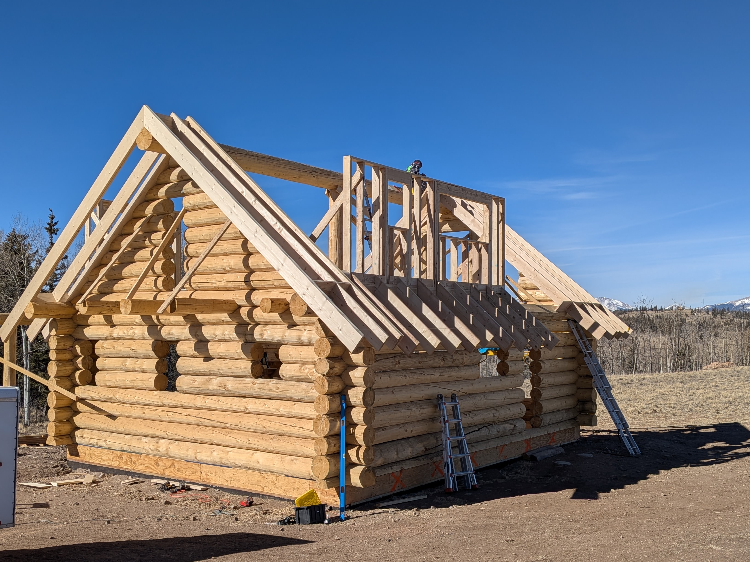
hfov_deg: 52.6
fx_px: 758
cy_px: 286
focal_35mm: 35
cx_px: 385
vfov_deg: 40.7
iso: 25
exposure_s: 1/3597
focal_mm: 4.53
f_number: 1.7
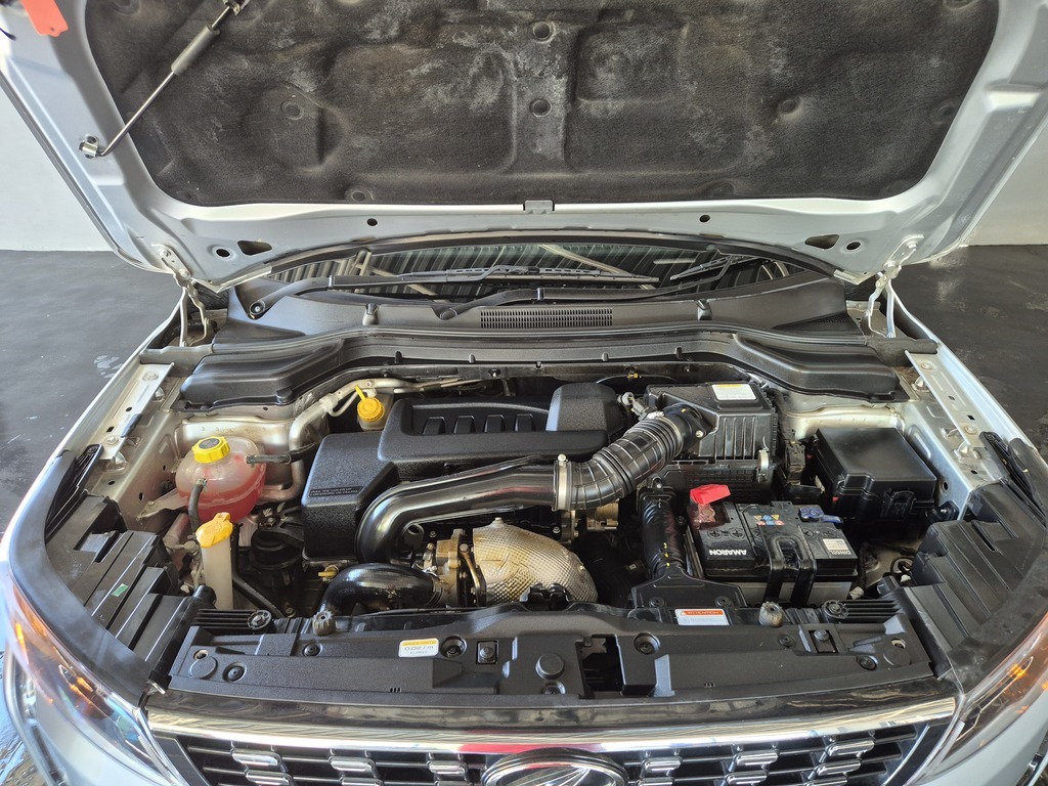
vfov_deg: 58.9
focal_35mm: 23
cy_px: 393
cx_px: 524
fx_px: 696
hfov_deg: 73.9
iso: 320
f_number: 1.8
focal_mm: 5.4
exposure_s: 1/100
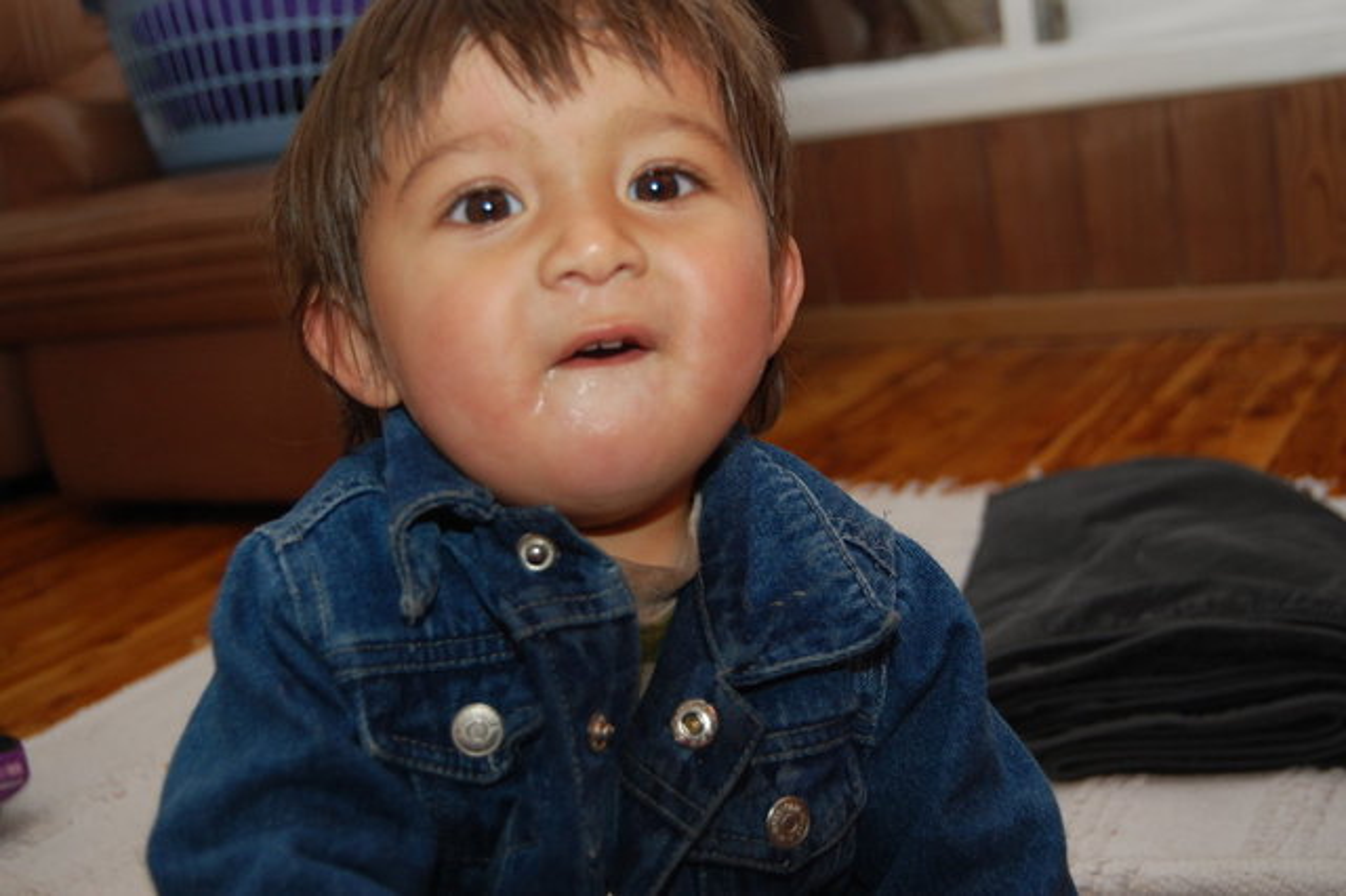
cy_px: 448
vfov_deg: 29.8
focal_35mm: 45
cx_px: 673
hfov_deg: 43.6
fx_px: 1682
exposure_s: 1/60
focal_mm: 30
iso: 400
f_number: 4.2
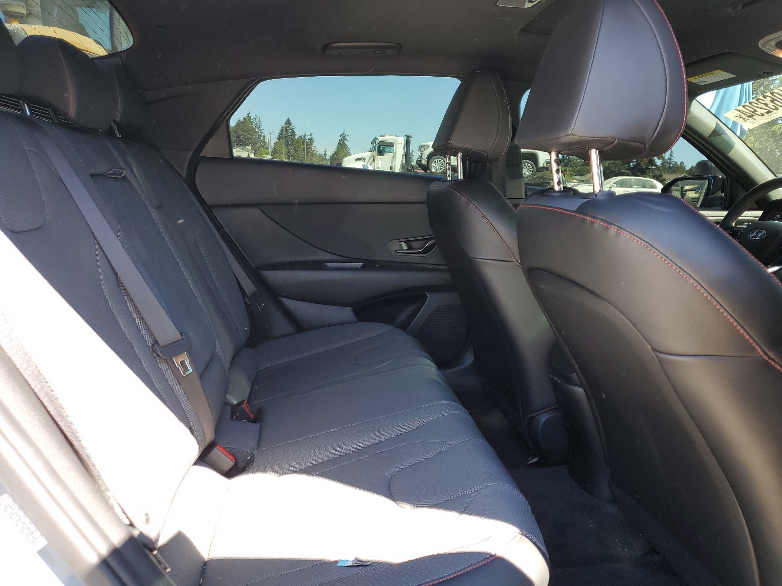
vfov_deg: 53.1
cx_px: 391
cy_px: 293
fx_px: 587
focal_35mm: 26
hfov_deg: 67.3
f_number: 1.5
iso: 50
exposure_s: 1/135
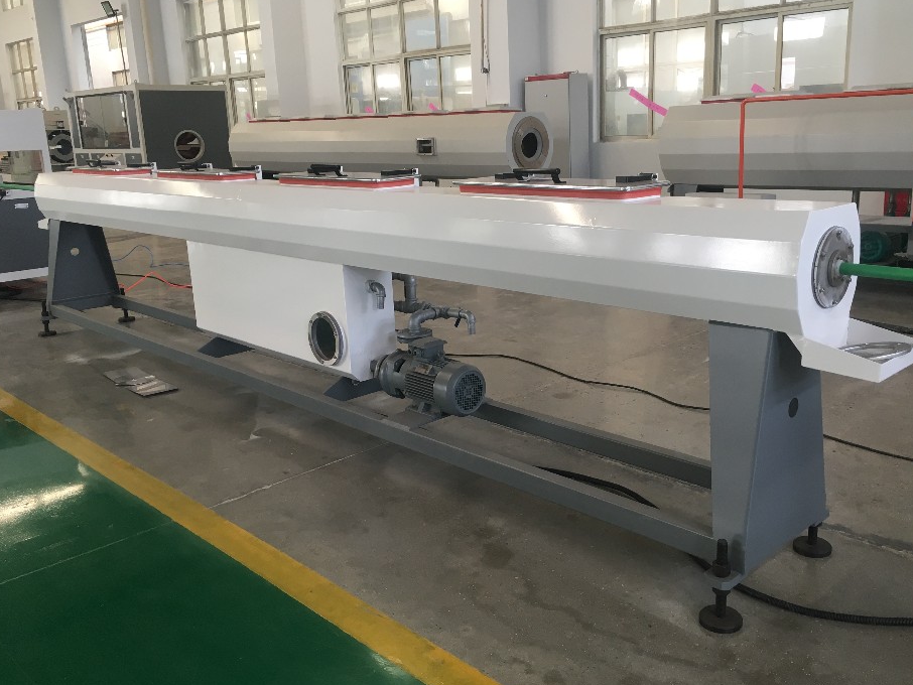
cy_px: 333
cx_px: 496
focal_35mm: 32
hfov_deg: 56.7
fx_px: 844
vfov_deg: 44.2
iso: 64
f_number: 2.2
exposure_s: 1/33
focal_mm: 4.15
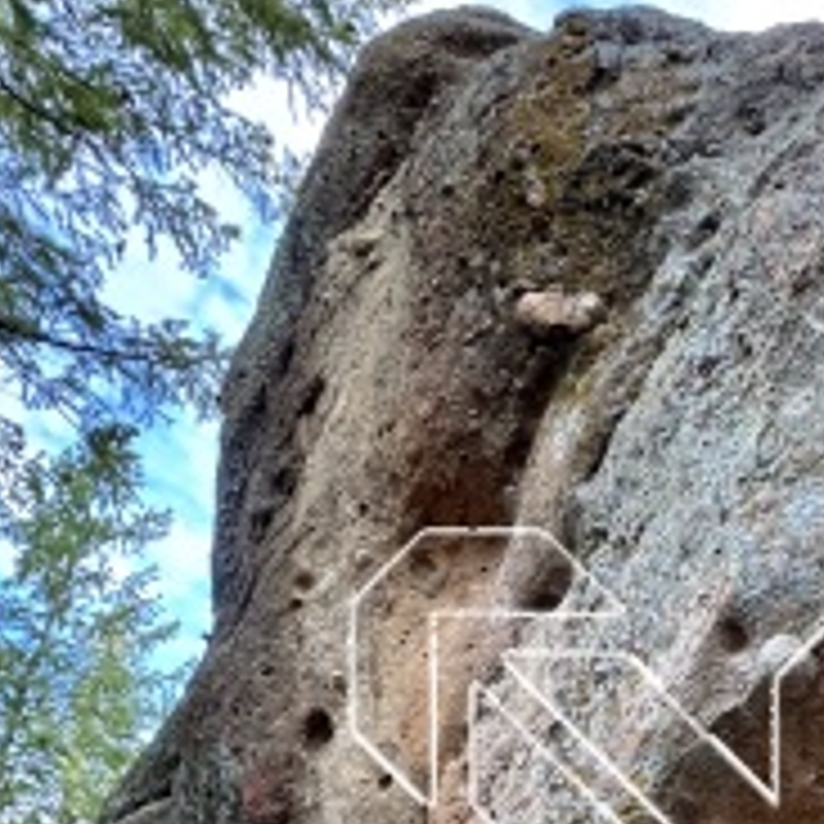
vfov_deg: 38.3
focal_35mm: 36
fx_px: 970
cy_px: 903
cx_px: 770
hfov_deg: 41.6
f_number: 2.2
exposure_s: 1/99
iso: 125
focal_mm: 2.22
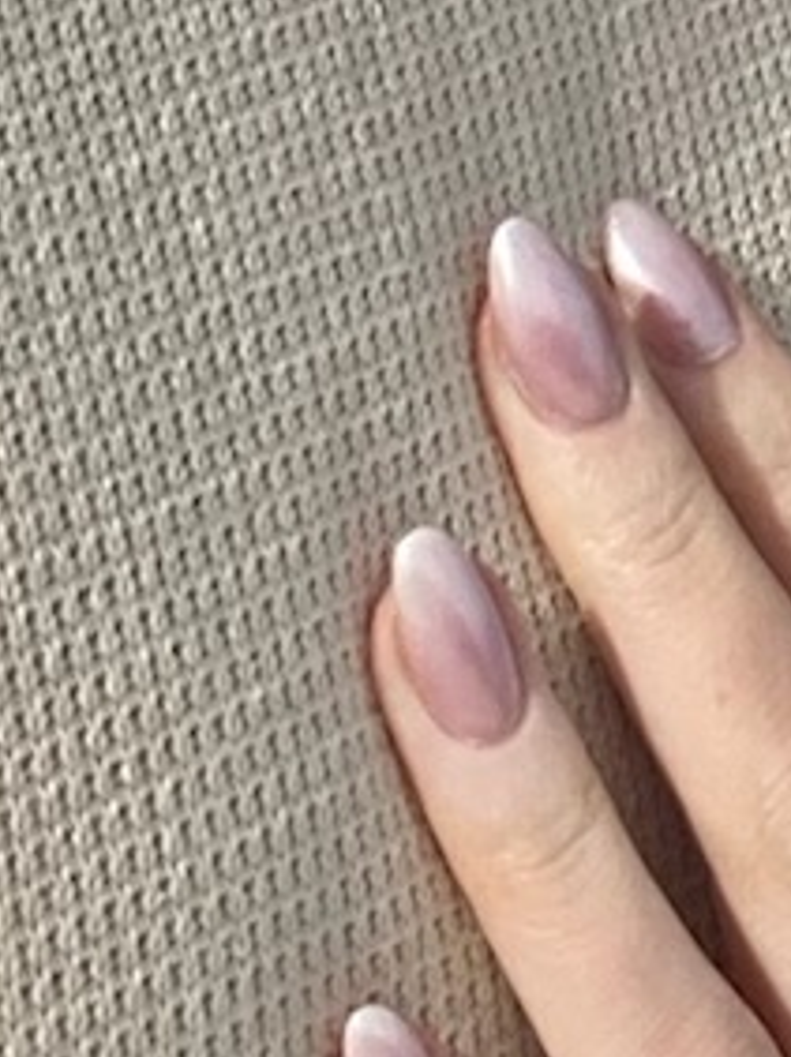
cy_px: -1874
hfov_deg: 6.7
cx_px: 1181
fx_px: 6652
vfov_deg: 8.0
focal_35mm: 218
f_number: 2.2
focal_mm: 2.71
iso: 25
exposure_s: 1/1000
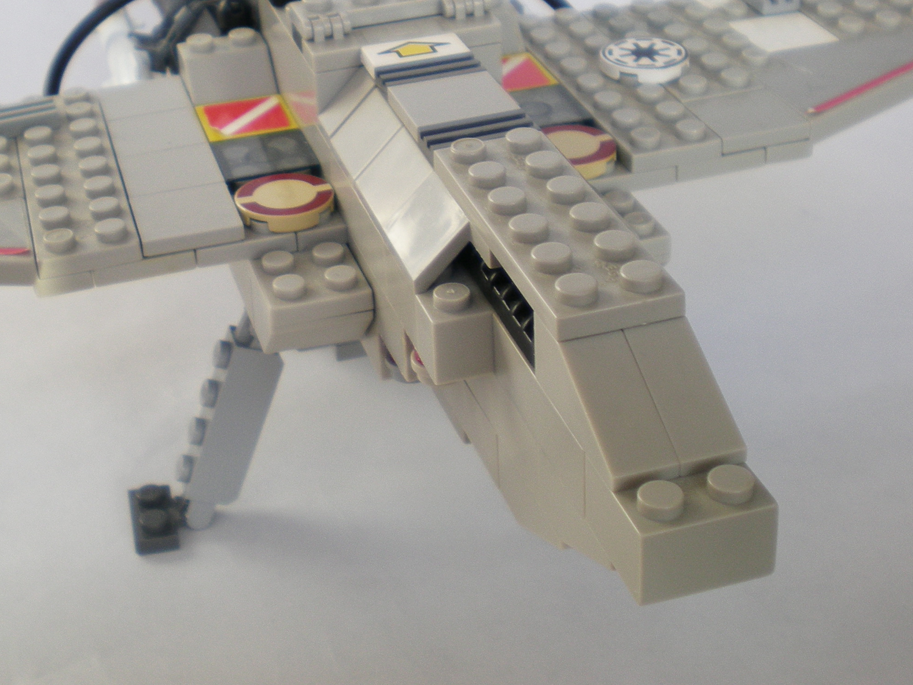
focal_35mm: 59
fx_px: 1556
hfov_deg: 32.5
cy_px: 204
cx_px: 328
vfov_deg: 24.6
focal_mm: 6.3
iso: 50
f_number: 3.1
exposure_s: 1/70.6
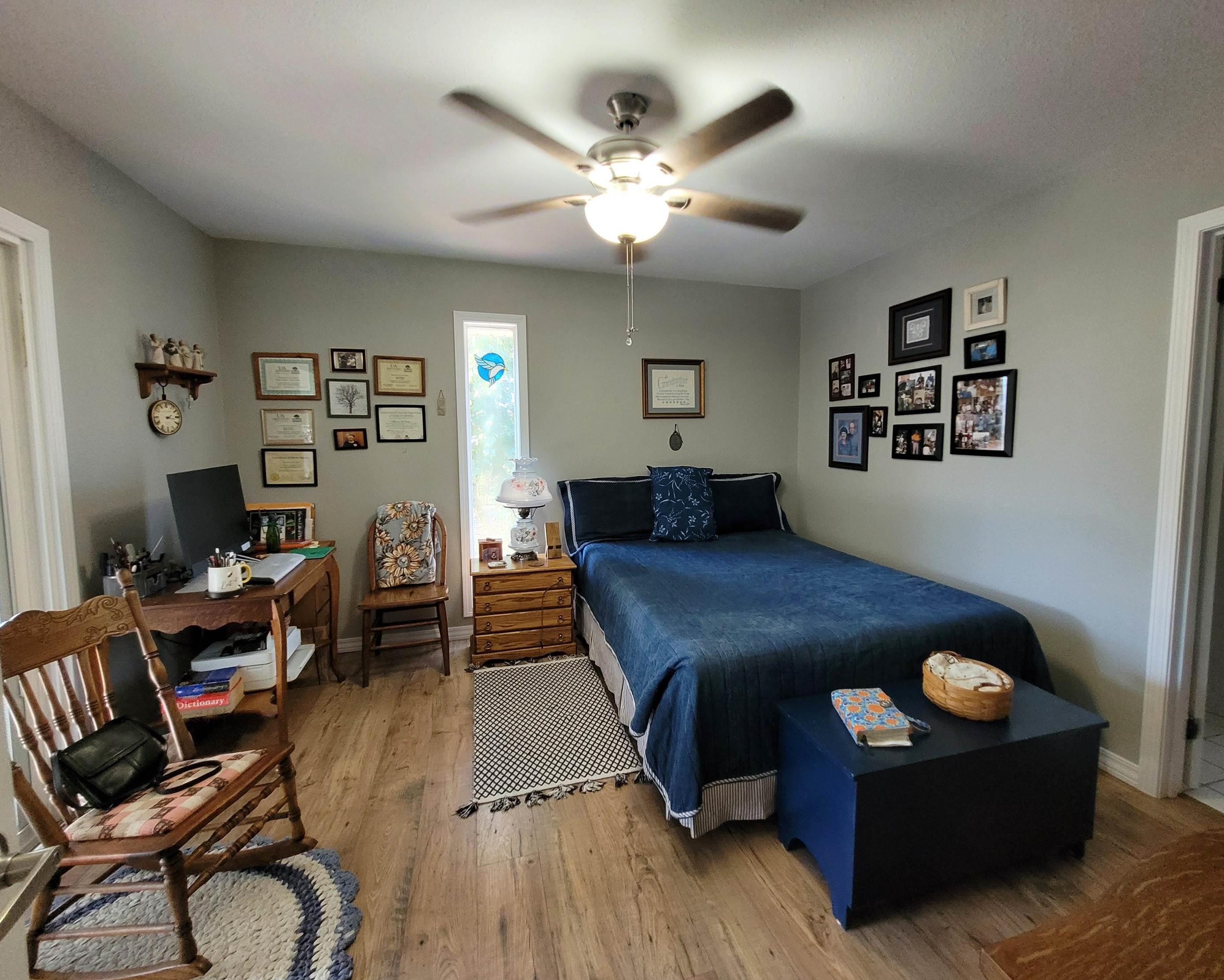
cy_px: 478
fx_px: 507
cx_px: 642
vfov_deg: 88.0
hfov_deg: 100.6
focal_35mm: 14
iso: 250
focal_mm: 1.74
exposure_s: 1/60
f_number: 2.2
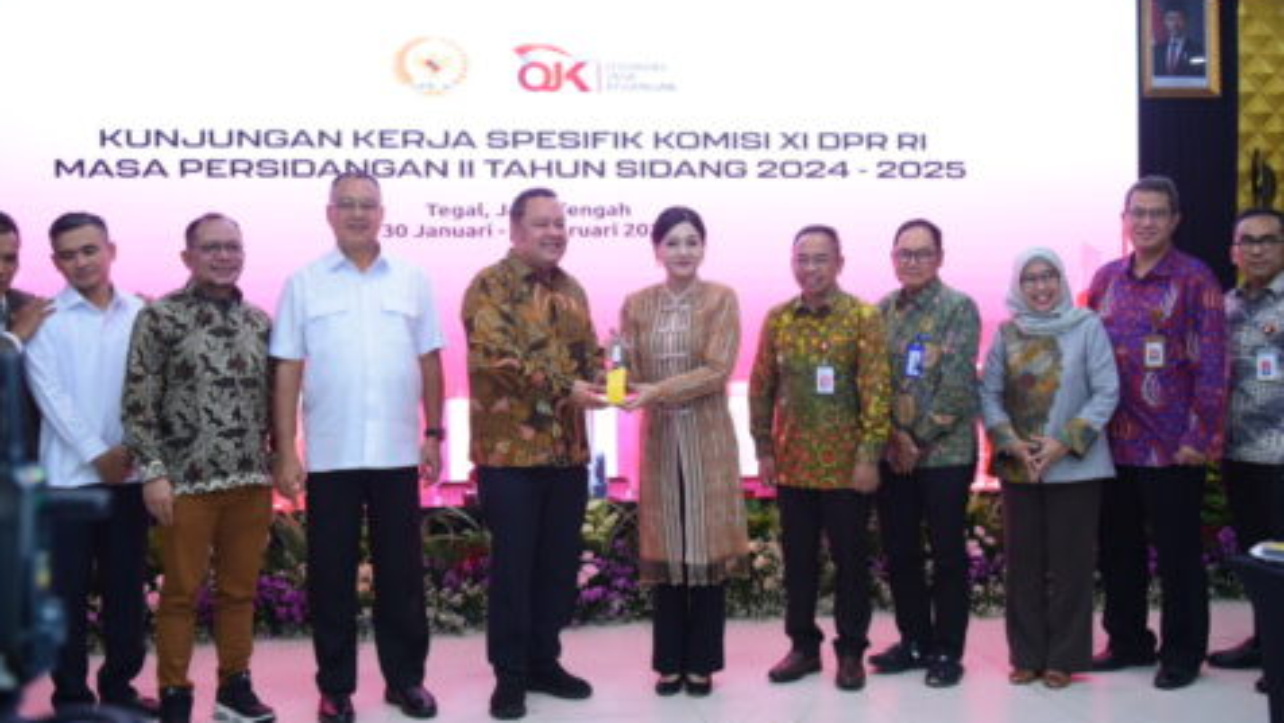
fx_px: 1260
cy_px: 353
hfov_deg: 54.0
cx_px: 639
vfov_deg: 32.0
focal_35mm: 37
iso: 2500
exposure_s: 1/125
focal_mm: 35
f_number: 4
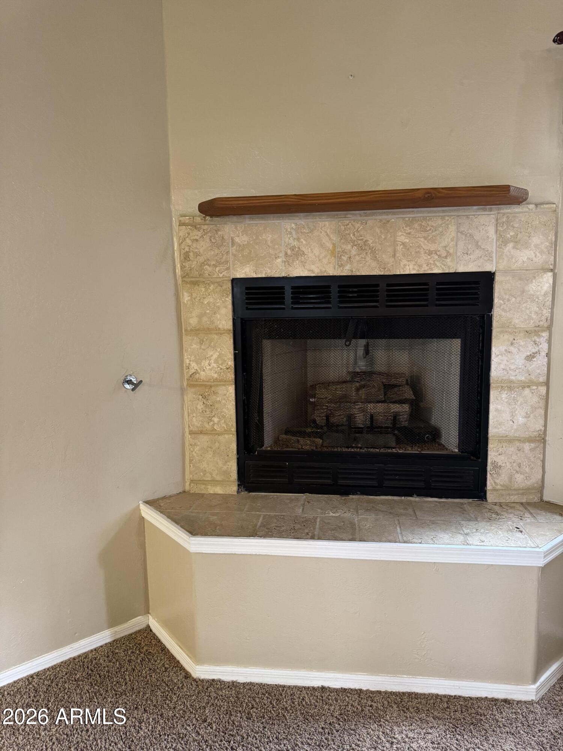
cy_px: 376
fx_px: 520
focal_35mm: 24
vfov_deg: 71.6
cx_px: 282
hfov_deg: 56.8
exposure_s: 1/60
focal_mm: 6.76
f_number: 1.78
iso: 400
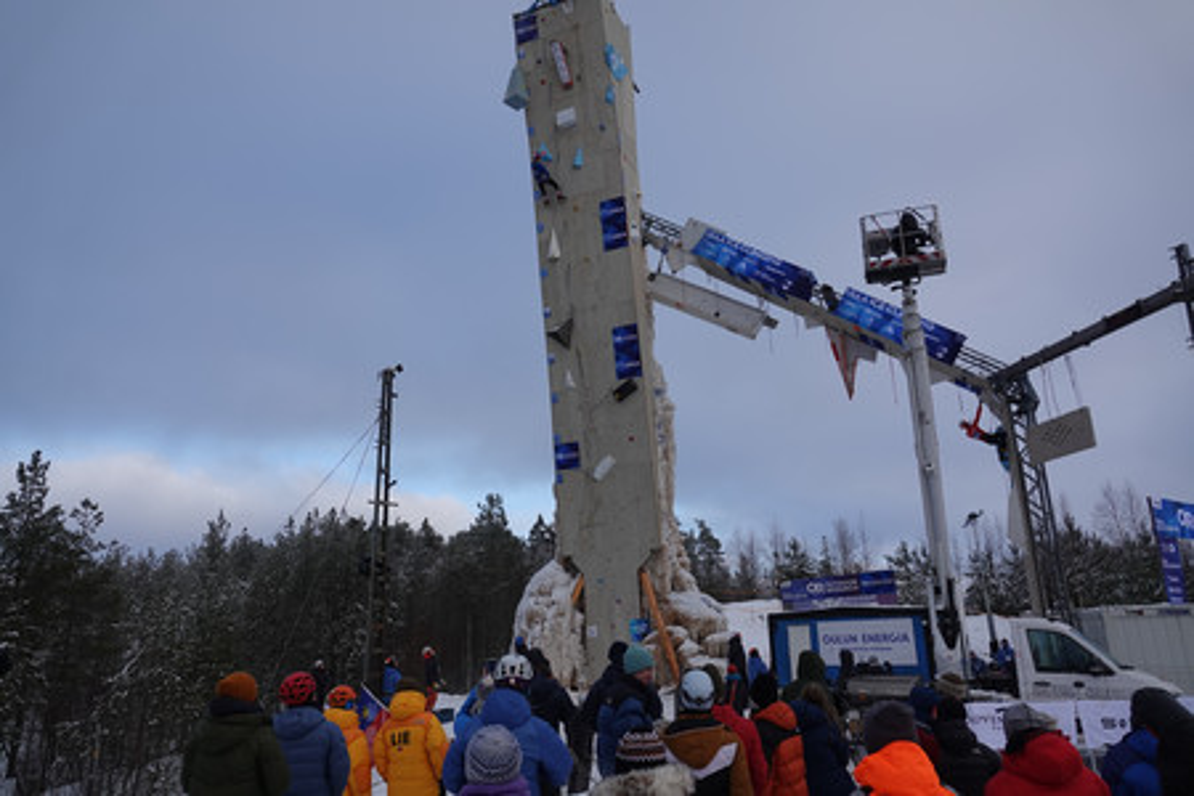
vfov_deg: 53.1
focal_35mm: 24
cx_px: 597
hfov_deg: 73.7
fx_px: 796
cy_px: 398
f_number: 2.4
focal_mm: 8.8
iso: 100
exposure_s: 1/1600
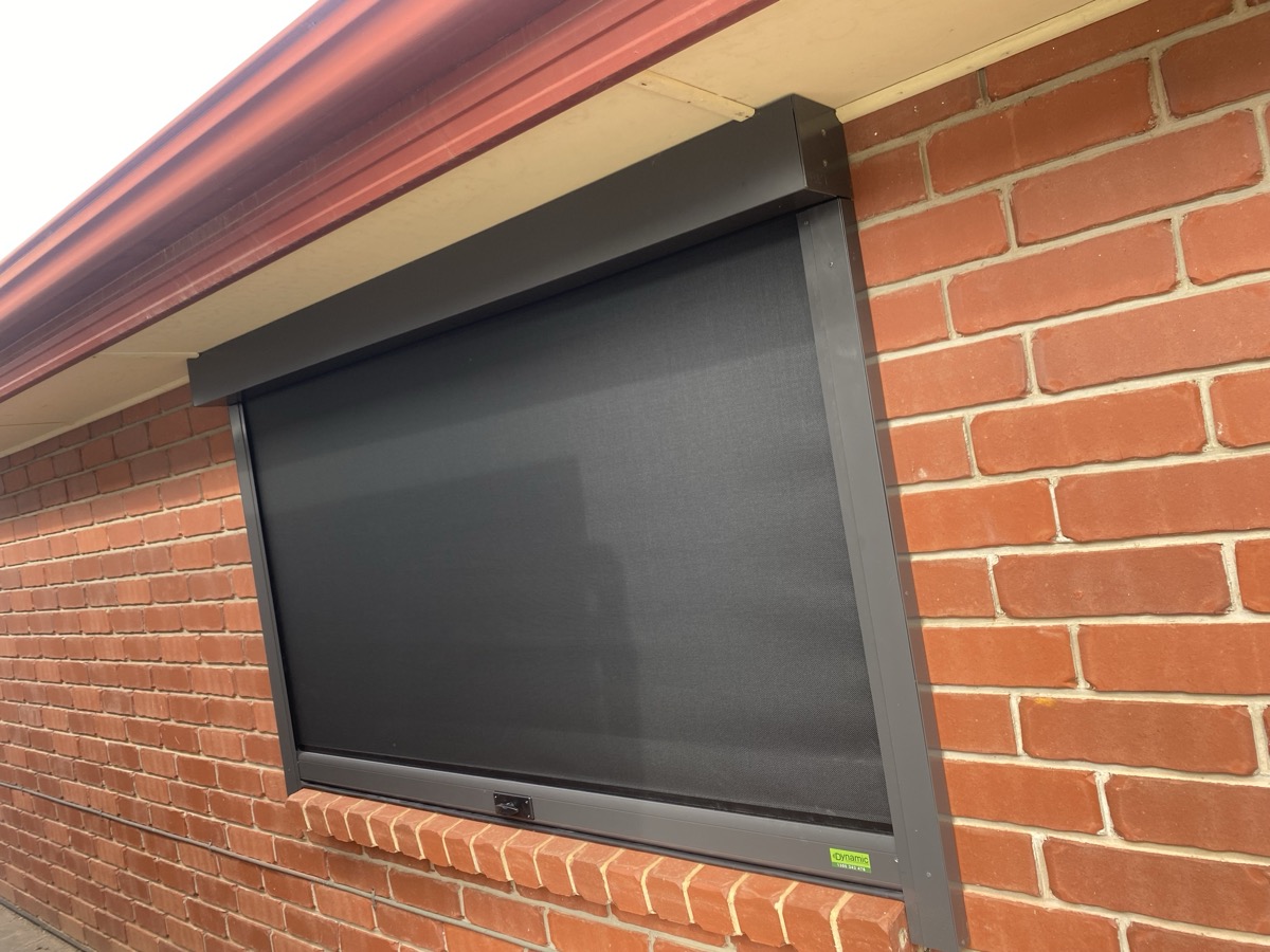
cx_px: 635
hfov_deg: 67.3
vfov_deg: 53.1
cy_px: 476
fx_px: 954
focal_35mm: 26
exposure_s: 1/122
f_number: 1.8
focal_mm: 4.25
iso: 32
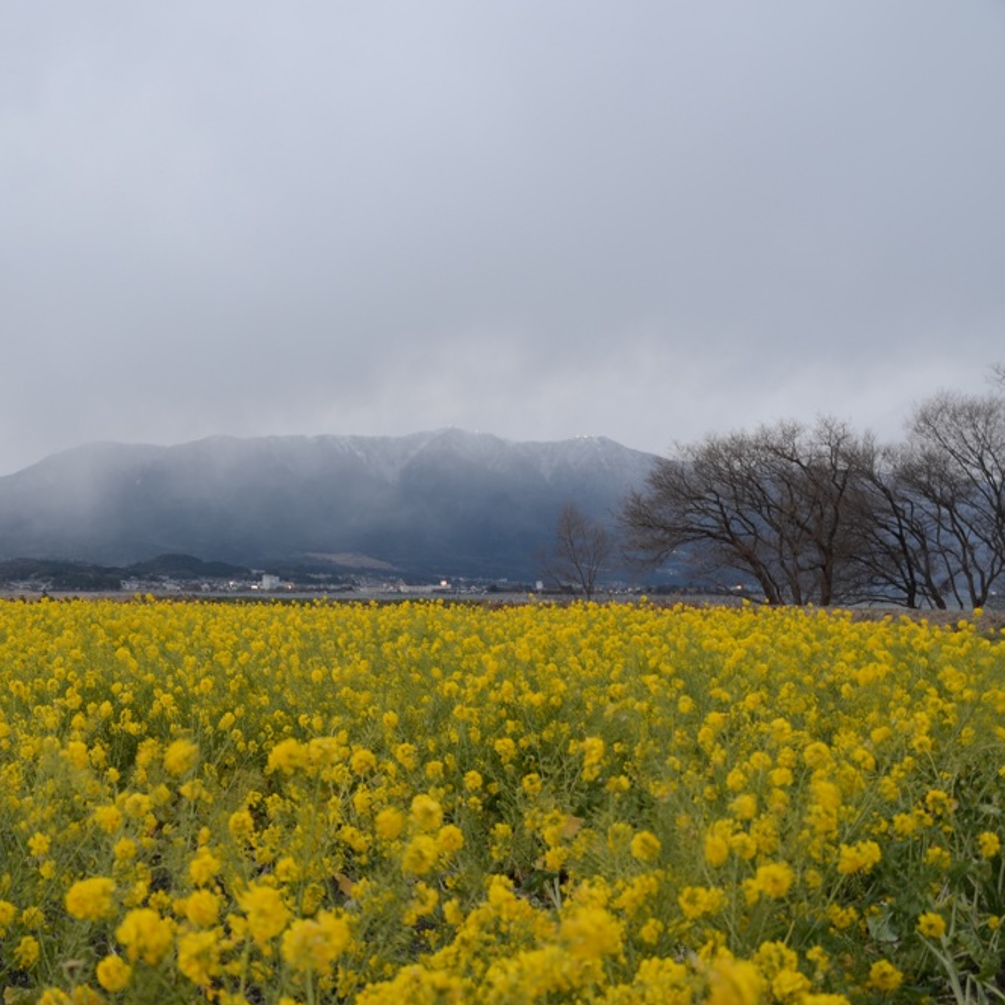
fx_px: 1675
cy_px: 495
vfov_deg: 33.4
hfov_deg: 32.9
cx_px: 277
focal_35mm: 51
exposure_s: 1/3
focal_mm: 26
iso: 100
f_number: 5.6
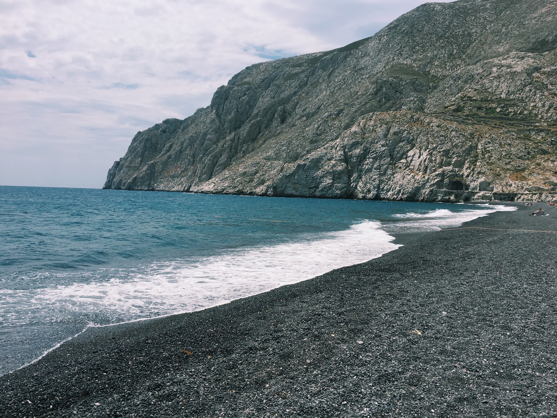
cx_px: 278
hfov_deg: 61.7
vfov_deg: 48.2
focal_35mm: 29
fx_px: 467
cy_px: 209
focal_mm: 4.15
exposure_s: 1/3846
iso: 25
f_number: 2.2
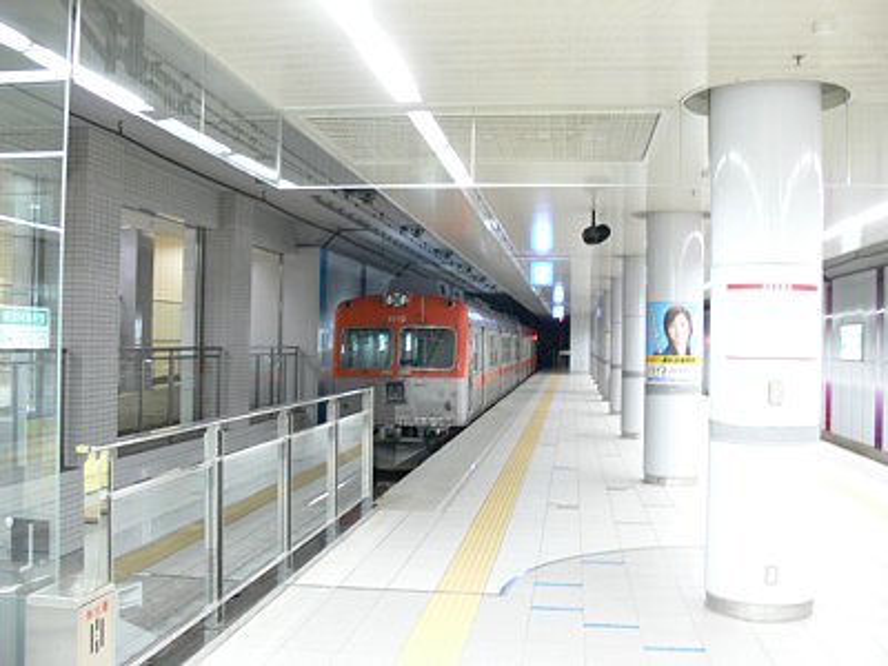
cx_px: 444
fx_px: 898
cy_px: 333
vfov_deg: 40.7
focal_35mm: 35
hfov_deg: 52.6
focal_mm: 7.4
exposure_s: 1/8
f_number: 2.8
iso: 200
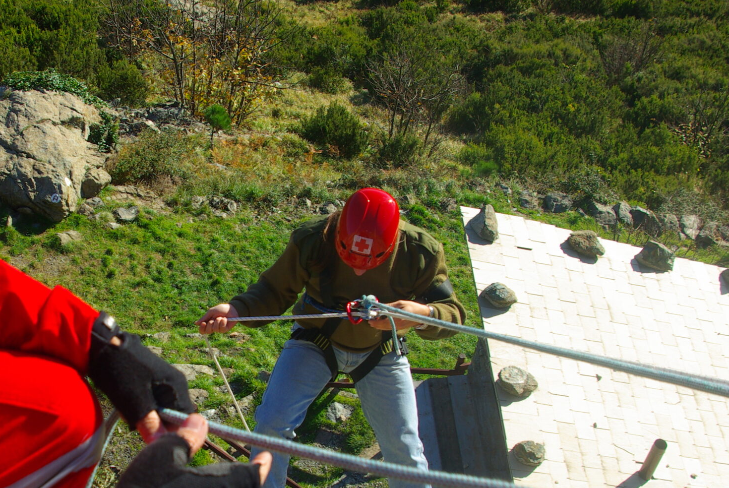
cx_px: 204
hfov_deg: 35.7
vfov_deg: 24.7
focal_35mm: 55
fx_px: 1112
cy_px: 299
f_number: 6.7
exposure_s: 1/180
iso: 100
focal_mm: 21
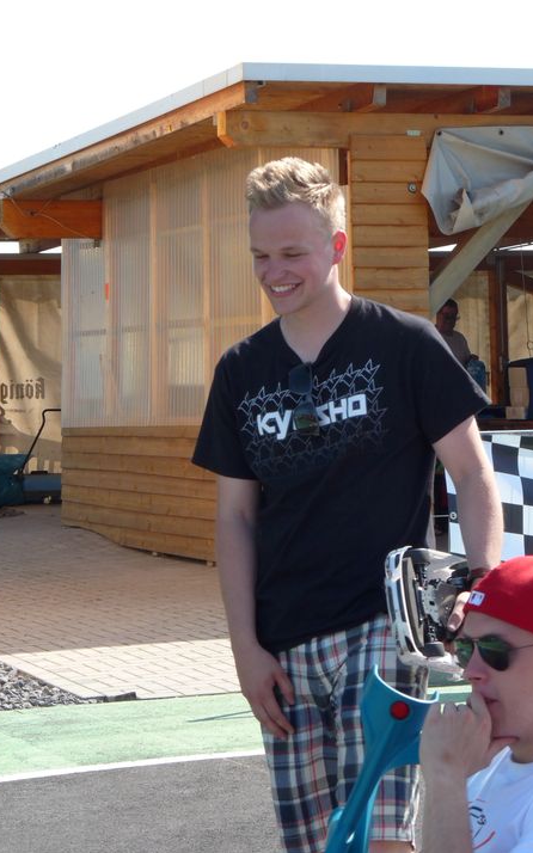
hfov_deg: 10.9
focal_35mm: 120
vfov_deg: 17.4
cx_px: 324
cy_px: 399
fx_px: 2790
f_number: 5.6
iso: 100
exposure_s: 1/250
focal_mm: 18
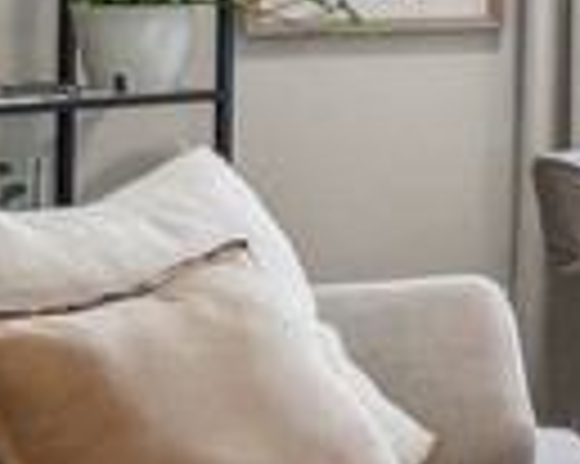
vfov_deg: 14.6
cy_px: -52
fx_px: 1767
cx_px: 2113
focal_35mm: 103
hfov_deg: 9.2
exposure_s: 1/8
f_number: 7.1
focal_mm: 13
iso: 160
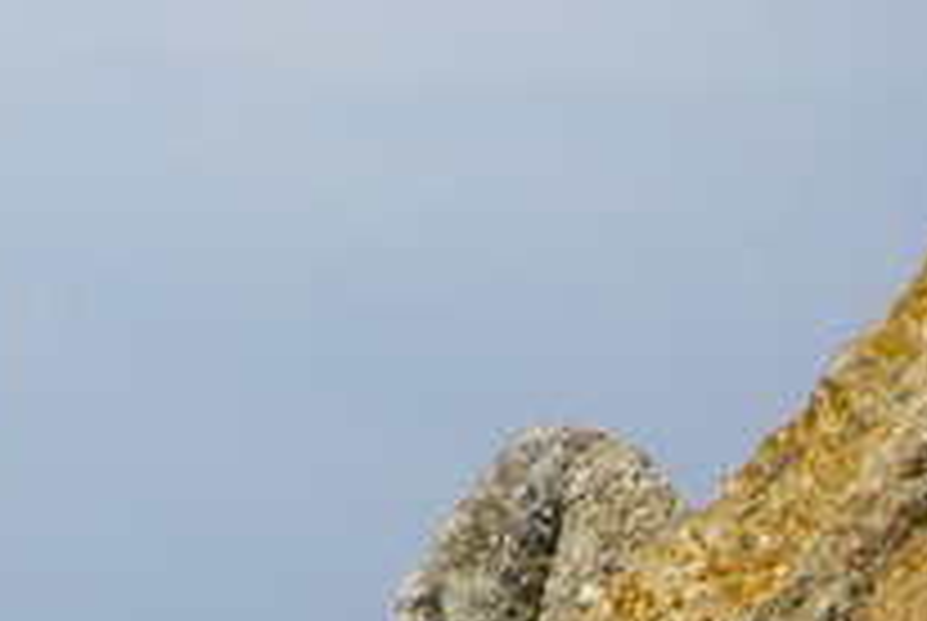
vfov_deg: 2.3
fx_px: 15162
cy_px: -796
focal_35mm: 588
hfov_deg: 3.5
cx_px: -986
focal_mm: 18.6
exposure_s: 1/160
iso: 50
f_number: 8.3
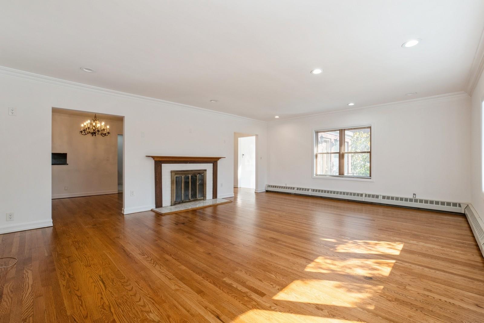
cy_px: 162
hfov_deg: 100.4
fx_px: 202
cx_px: 242
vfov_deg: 77.3
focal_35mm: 15
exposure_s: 1/30
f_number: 14
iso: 640
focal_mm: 15
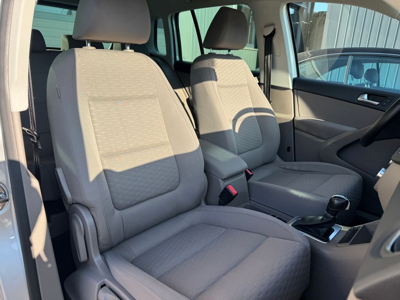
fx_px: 277
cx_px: 200
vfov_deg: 56.8
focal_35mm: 24
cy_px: 150
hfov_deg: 71.6
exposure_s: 1/853
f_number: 1.78
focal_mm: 6.76
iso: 80
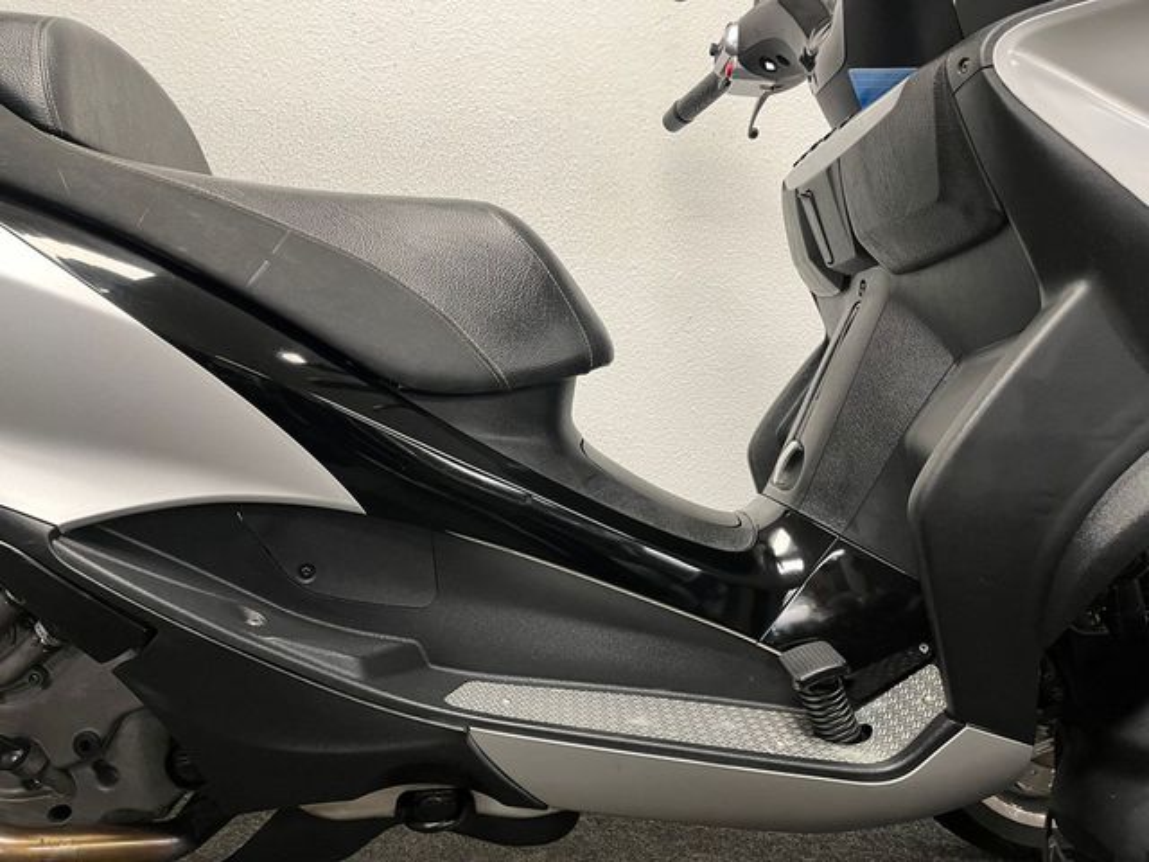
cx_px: 574
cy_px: 431
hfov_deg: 67.3
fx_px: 863
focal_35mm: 26
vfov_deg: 53.1
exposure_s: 1/50
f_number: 1.6
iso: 125
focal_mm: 5.1
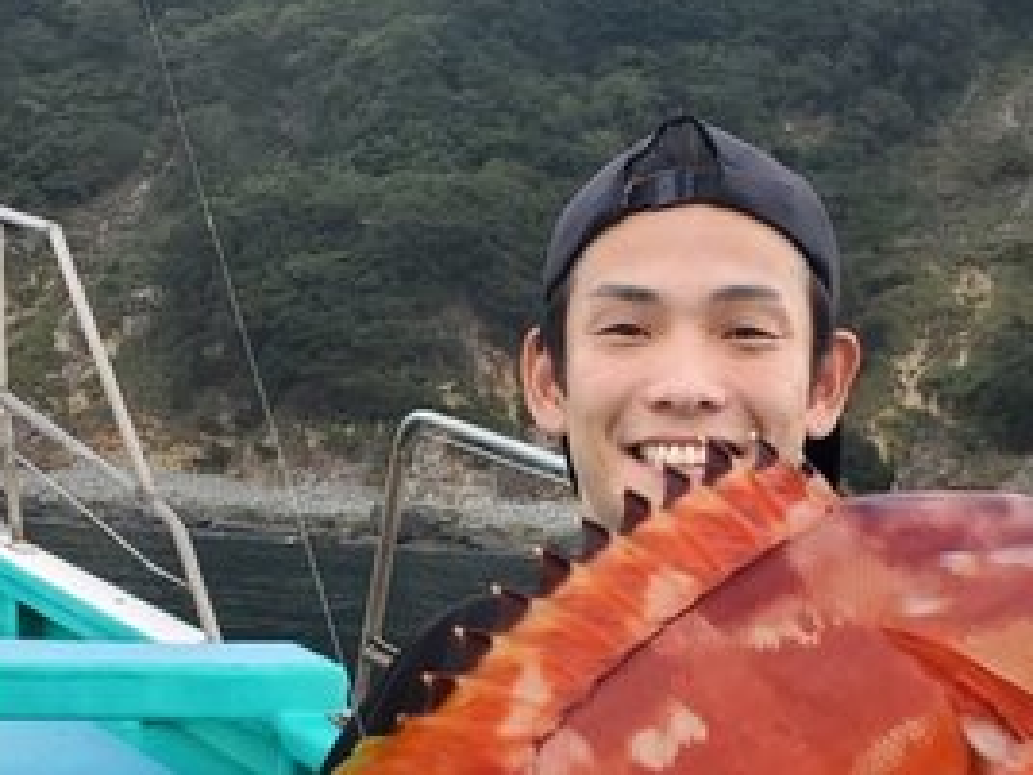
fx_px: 1850
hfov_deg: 31.2
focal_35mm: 62
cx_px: 570
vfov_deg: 23.4
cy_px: 594
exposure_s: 1/302
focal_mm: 4.3
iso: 50
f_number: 2.4
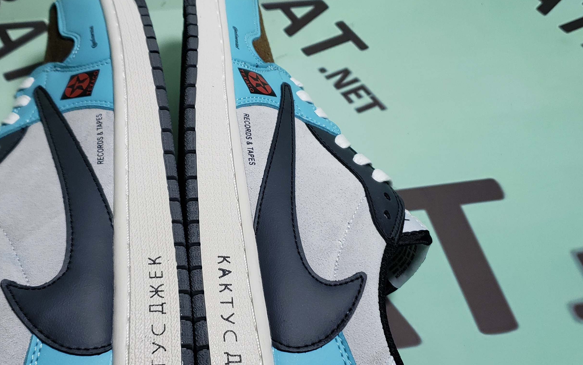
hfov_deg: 43.3
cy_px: 224
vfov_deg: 27.9
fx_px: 731
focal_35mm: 46
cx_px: 235
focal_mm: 4.3
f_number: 1.5
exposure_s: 1/512
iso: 50
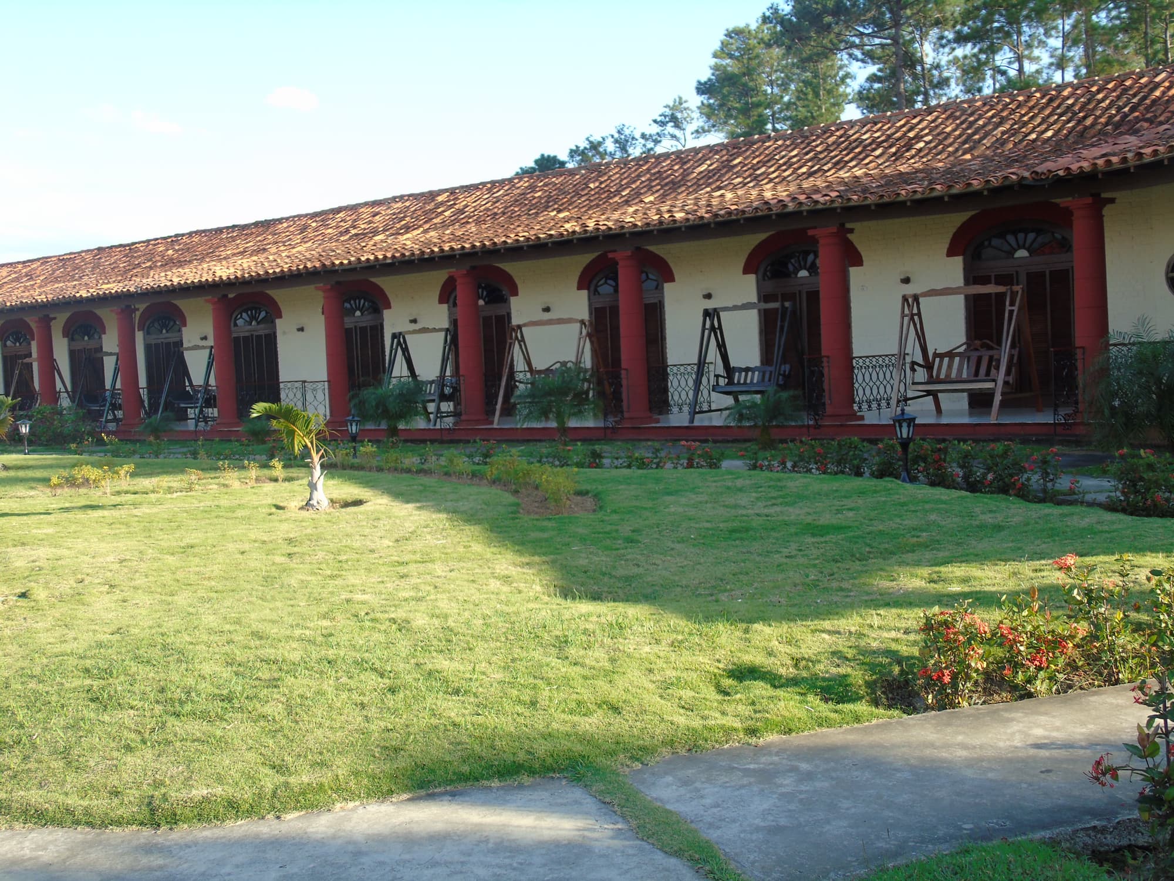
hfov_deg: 46.8
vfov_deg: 36.0
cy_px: 440
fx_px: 1357
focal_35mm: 40
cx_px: 587
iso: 80
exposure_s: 1/160
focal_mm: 7.1
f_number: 3.9
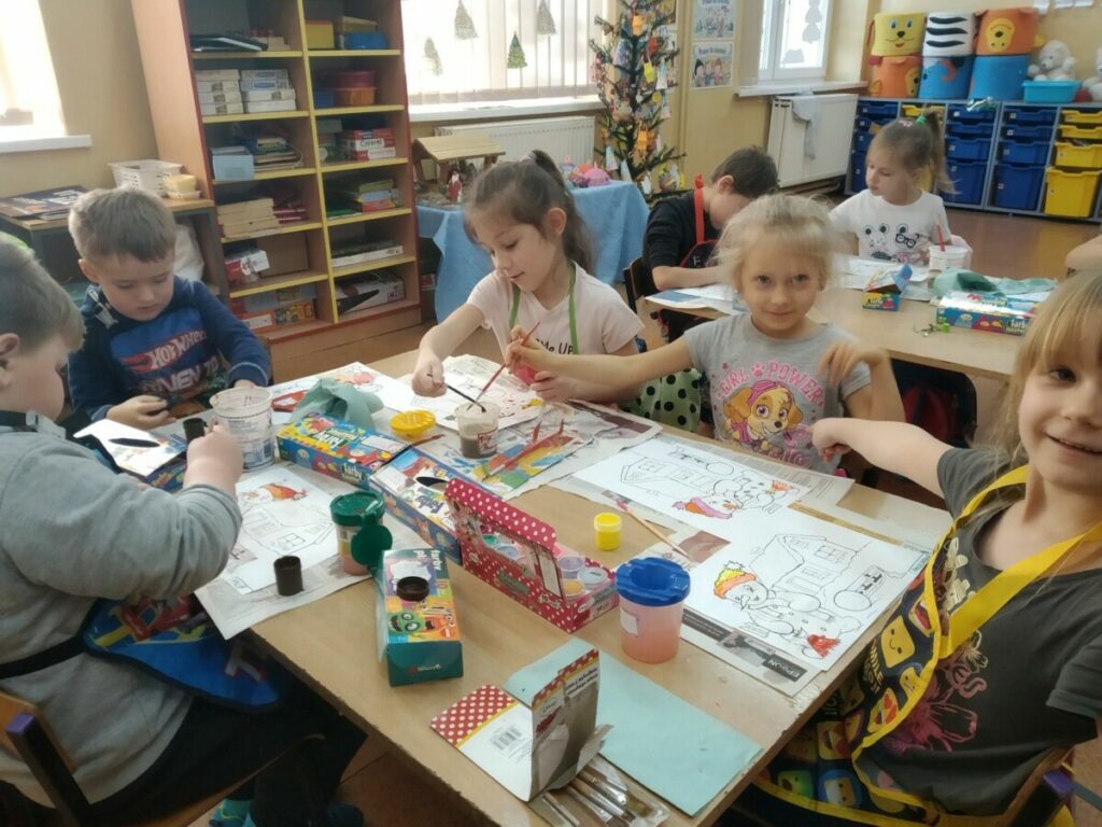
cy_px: 414
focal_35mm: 26
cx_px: 551
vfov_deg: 53.1
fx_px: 828
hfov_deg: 67.3
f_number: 2.2
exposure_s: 1/33
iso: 250
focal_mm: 3.82
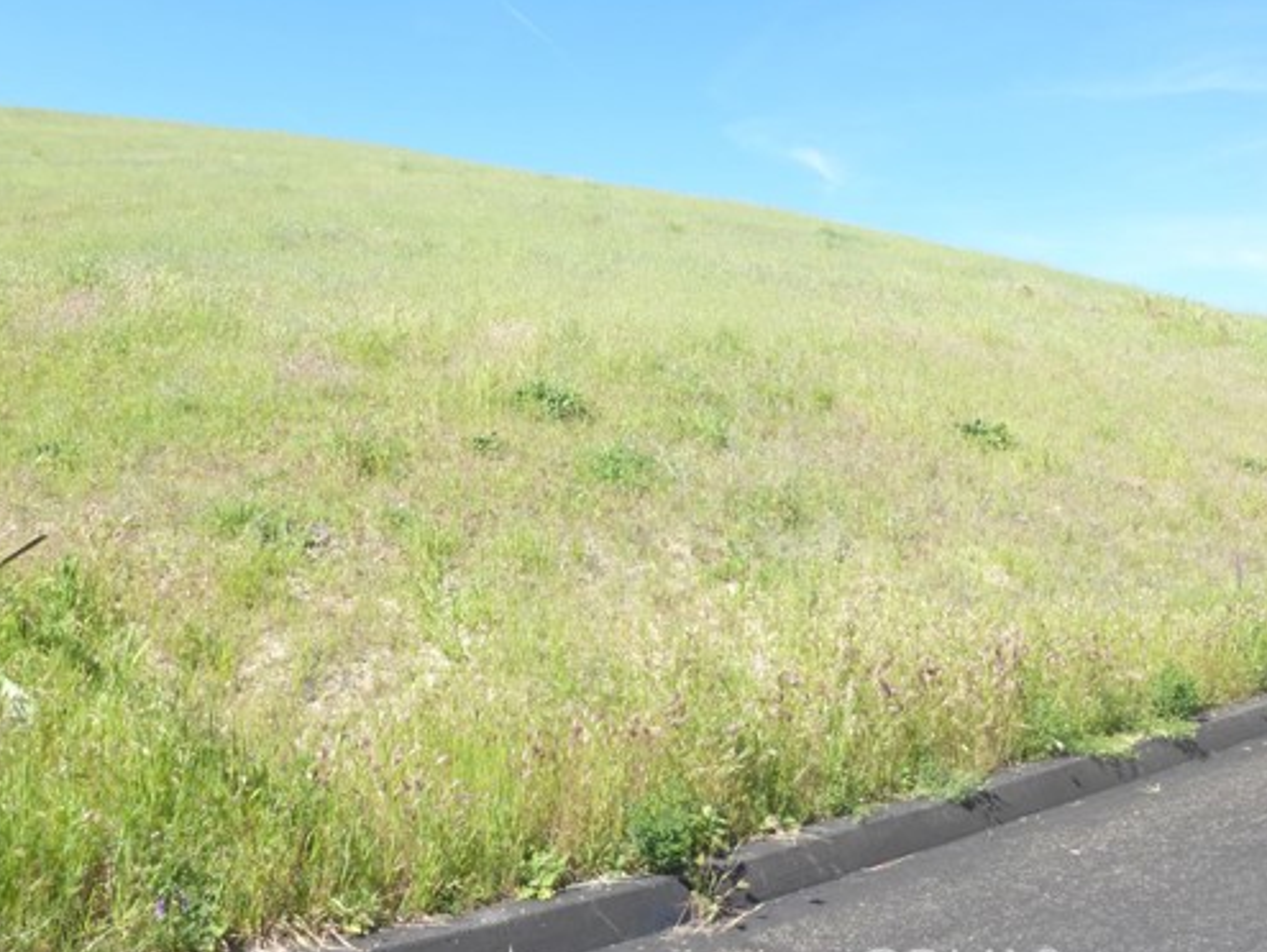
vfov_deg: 45.3
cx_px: 532
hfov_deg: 58.0
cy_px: 394
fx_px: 1135
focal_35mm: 31
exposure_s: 1/320
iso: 100
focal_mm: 4.3
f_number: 4
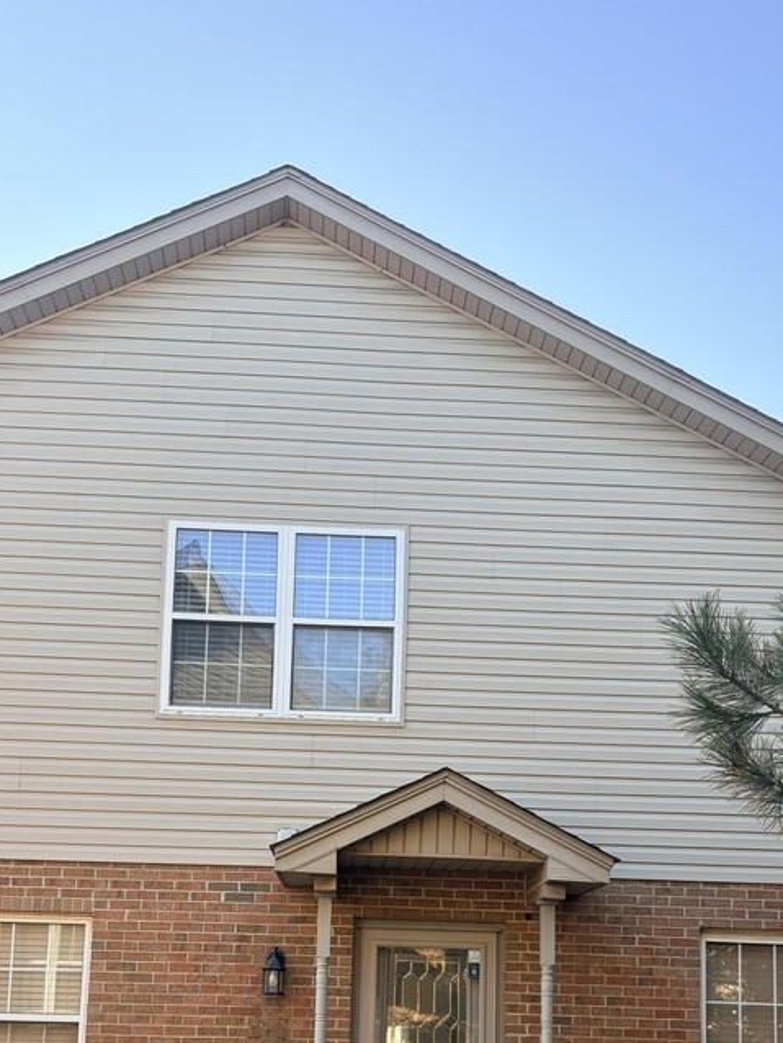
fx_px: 1326
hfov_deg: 32.9
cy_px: 795
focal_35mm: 44
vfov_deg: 41.5
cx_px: 378
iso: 50
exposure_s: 1/552
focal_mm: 5.96
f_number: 1.6
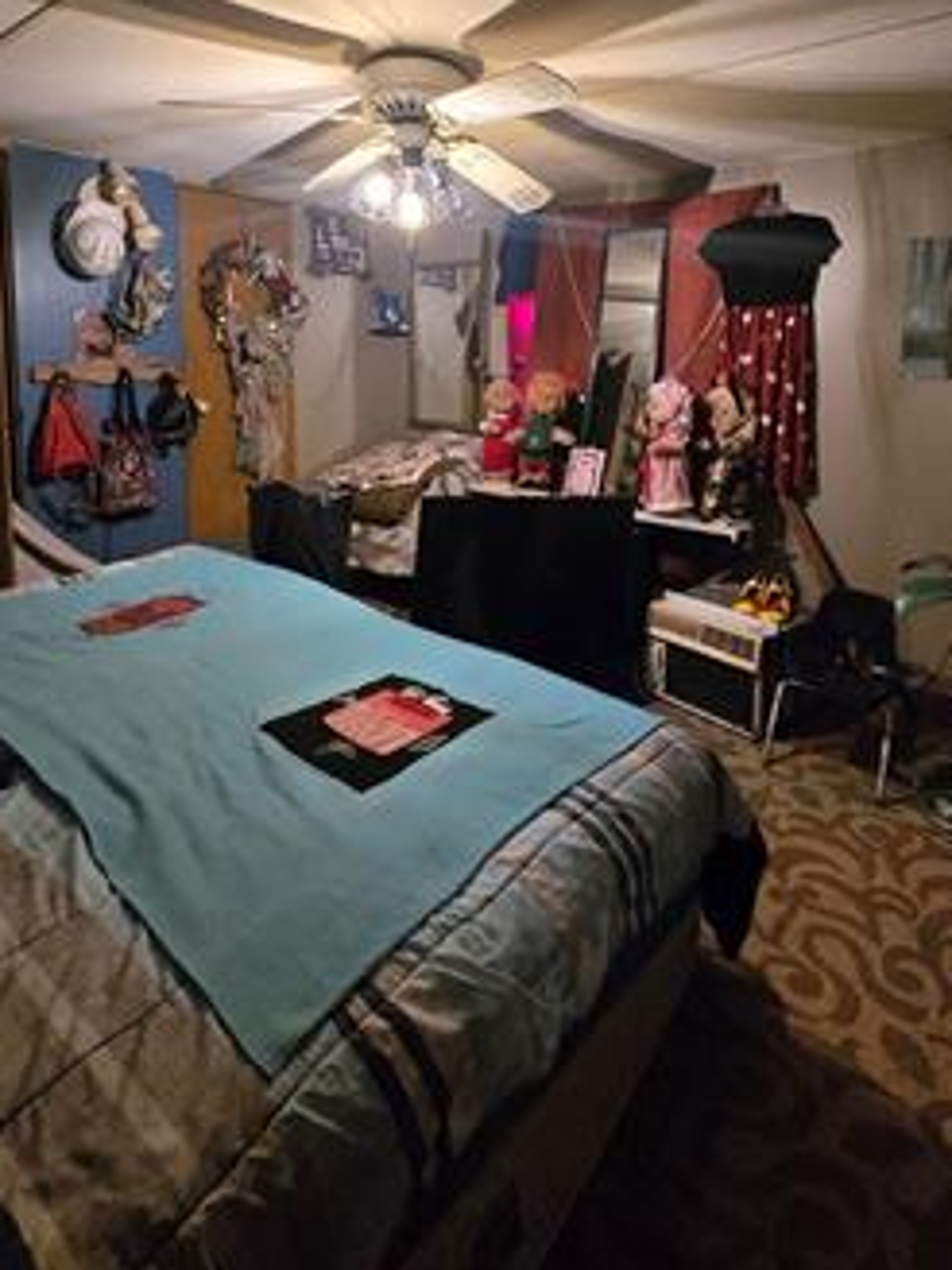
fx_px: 697
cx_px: 499
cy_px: 414
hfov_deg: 68.6
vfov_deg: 81.6
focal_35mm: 19
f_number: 2.2
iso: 1250
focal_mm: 2.2
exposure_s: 1/60
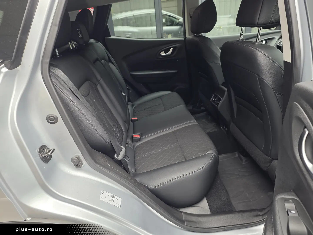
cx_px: 156
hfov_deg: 73.9
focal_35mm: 23
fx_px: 208
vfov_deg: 58.9
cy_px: 118
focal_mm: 6.25
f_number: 1.7
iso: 160
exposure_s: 1/100
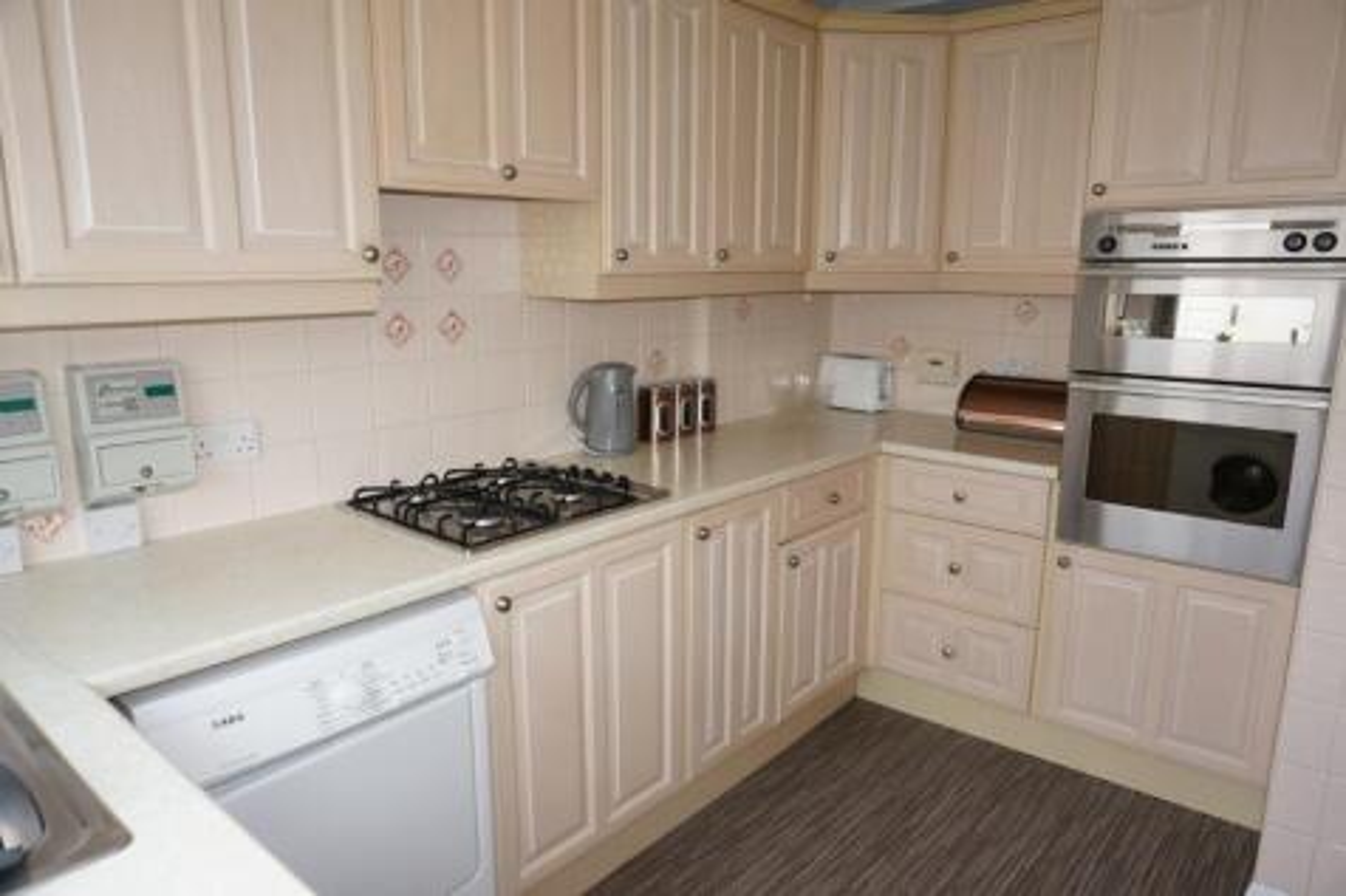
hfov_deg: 73.8
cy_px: 448
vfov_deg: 53.1
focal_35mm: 24
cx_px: 673
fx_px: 897
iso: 125
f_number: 4
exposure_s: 1/60
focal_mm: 16
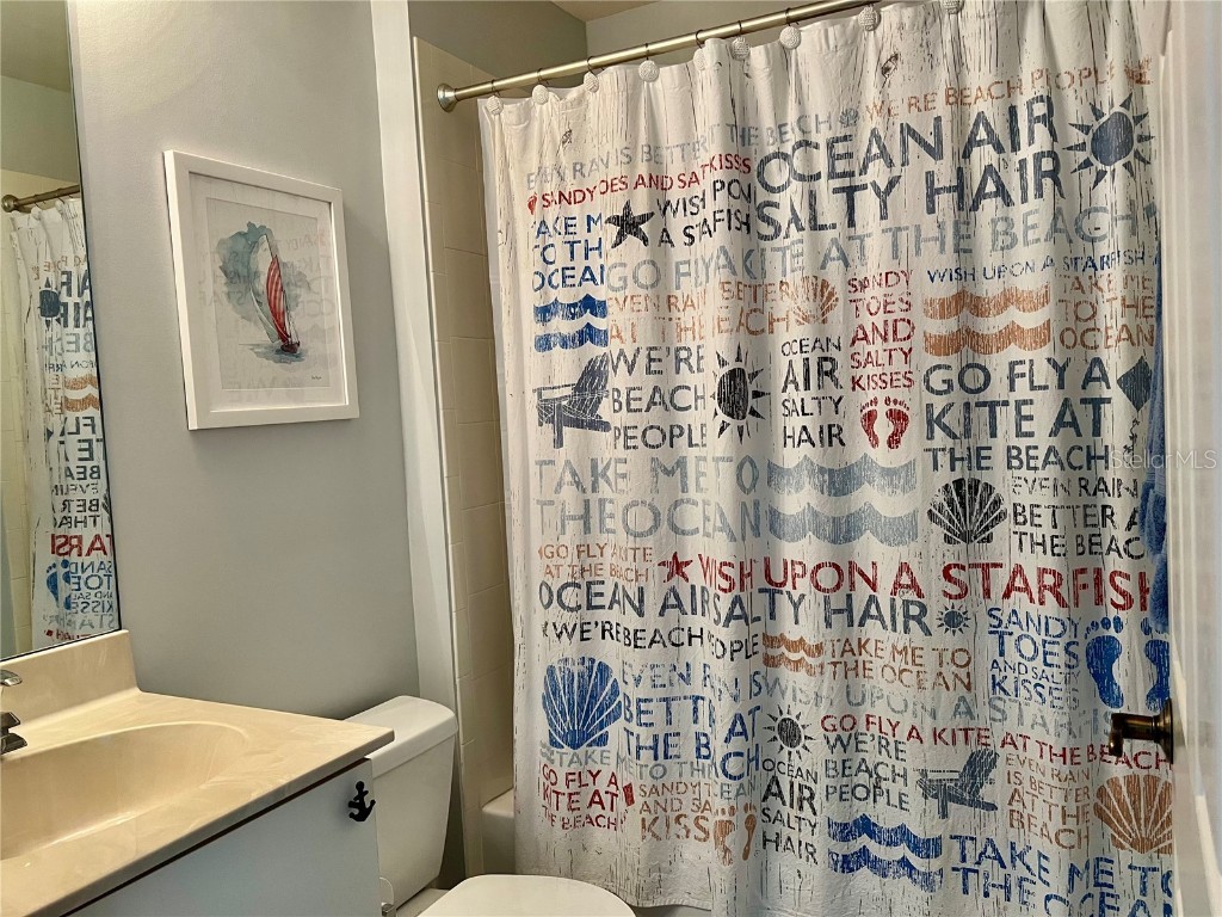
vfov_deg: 53.1
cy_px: 458
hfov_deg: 67.3
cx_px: 611
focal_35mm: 26
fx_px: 918
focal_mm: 5.7
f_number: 1.5
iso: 160
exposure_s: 1/60
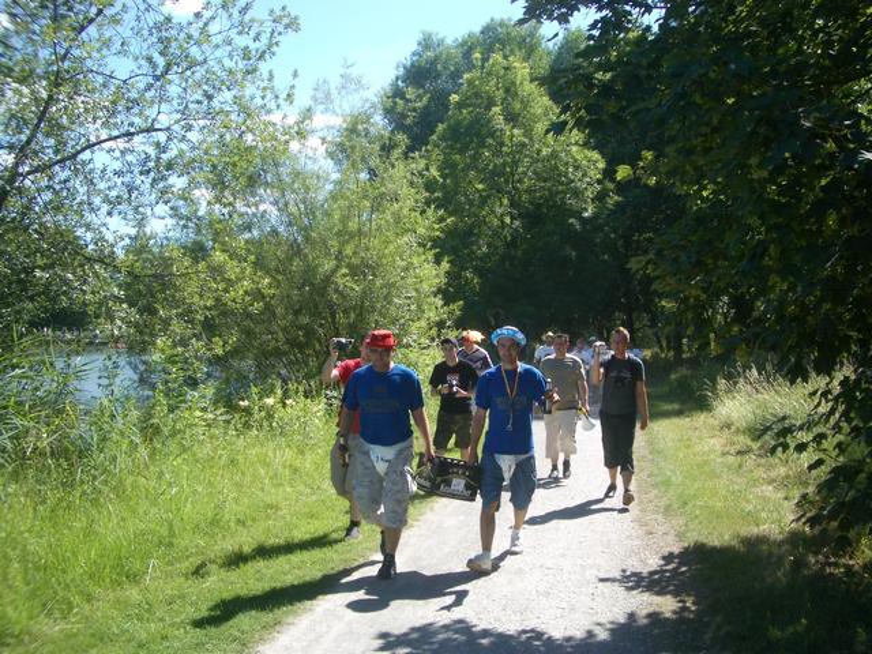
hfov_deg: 52.6
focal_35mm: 35
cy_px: 327
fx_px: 882
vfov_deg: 40.7
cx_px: 436
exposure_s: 1/250
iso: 50
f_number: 4.3
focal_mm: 5.8
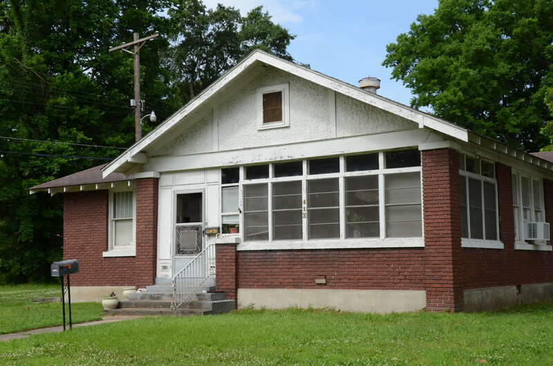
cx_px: 276
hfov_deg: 39.0
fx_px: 782
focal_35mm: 51
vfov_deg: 26.4
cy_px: 183
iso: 200
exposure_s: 1/400
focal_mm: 34
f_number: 8
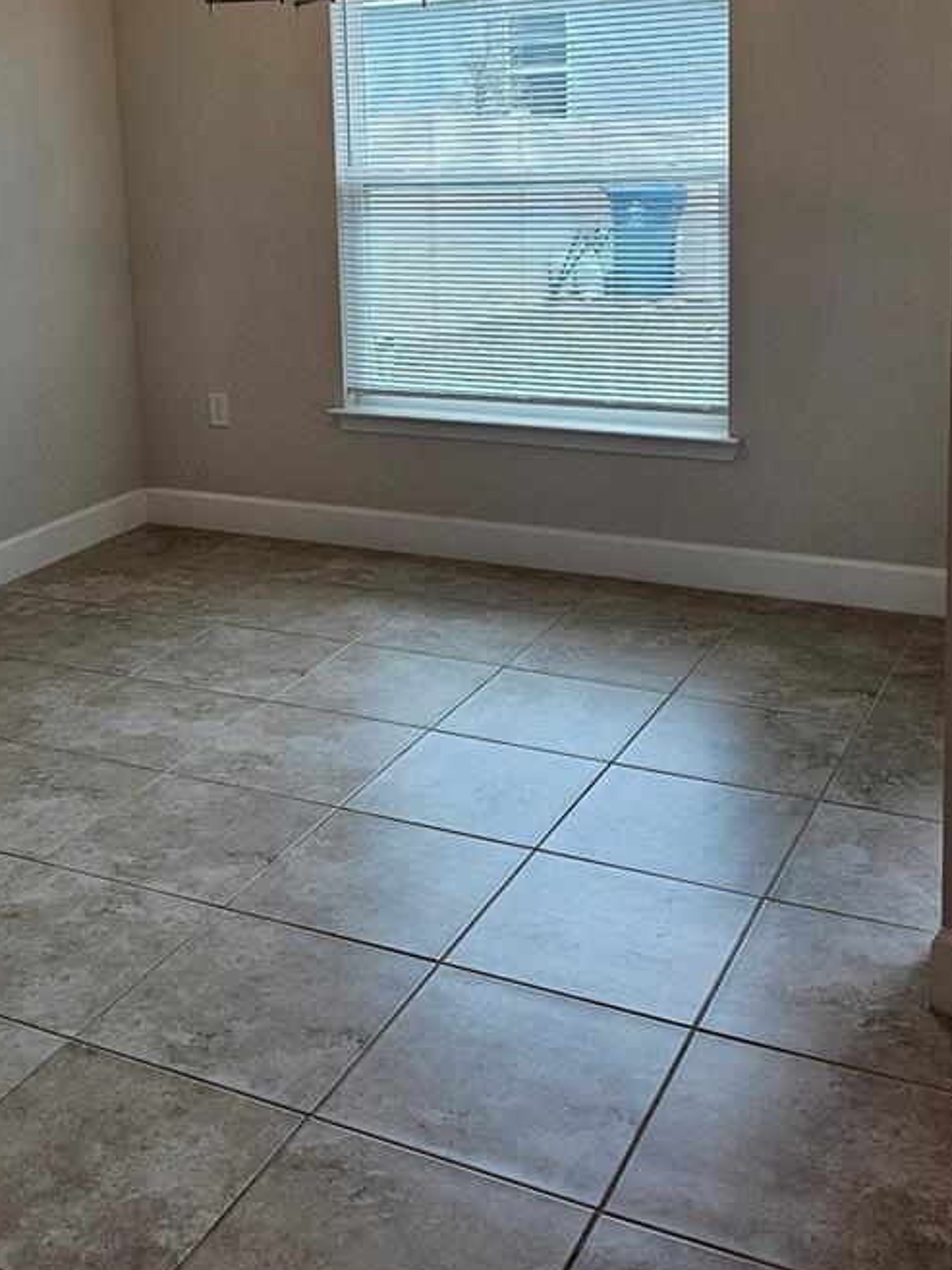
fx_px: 1540
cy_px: 383
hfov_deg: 34.1
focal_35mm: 42
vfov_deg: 43.9
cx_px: 321
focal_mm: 6.3
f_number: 1.7
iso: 50
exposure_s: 1/120
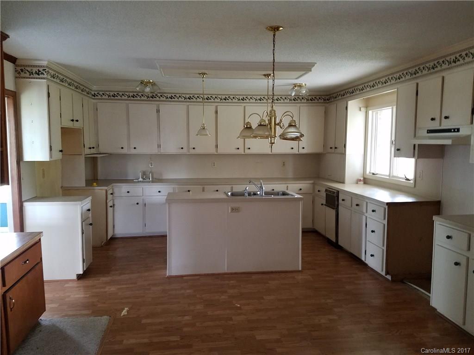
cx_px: 237
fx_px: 356
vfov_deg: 53.1
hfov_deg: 67.3
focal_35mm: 26
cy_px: 178
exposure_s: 1/11
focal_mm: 4.2
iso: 200
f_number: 1.7
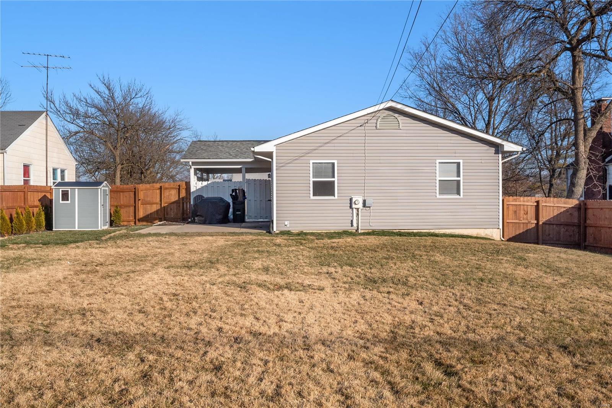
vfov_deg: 43.6
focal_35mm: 30
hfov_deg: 61.9
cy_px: 204
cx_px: 306
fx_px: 510
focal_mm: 15
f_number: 7.1
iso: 400
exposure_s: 1/1000
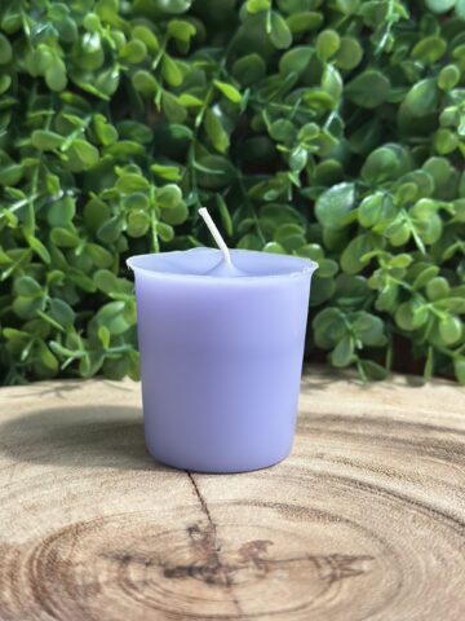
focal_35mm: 48
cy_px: 310
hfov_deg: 30.3
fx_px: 860
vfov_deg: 39.7
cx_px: 232
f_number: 1.78
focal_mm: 6.86
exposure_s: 1/40
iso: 320
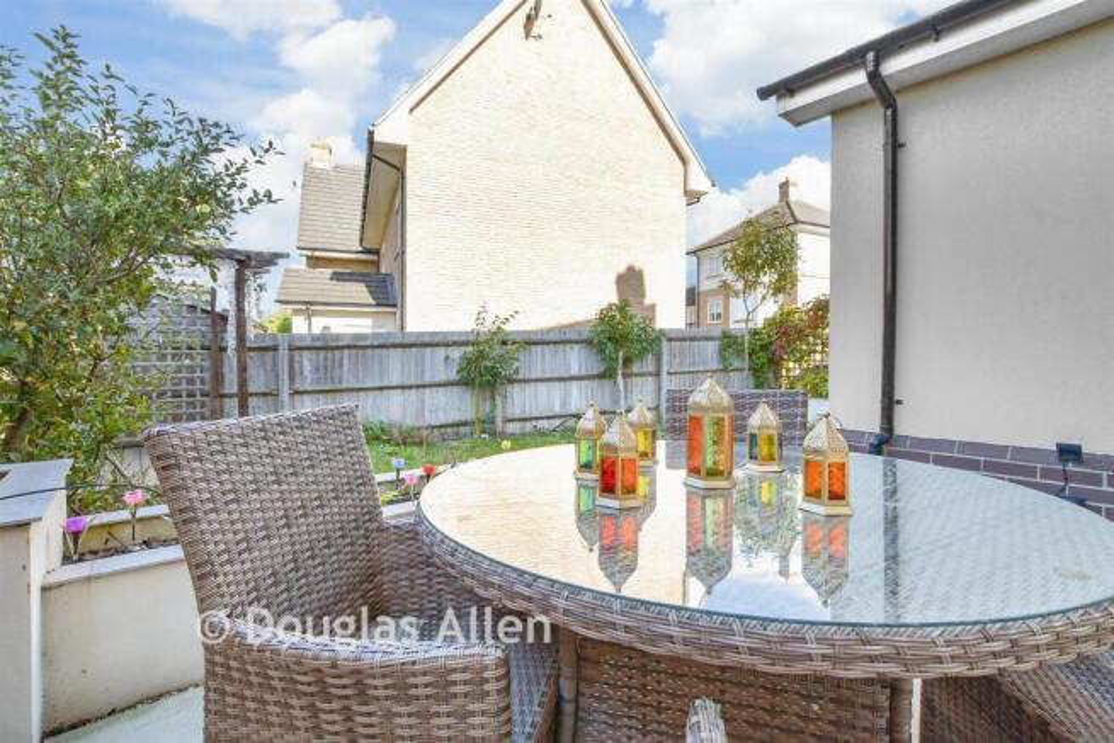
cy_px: 372
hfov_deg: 100.4
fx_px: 464
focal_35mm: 15
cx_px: 557
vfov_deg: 77.4
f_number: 8
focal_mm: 10
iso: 160
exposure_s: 1/100
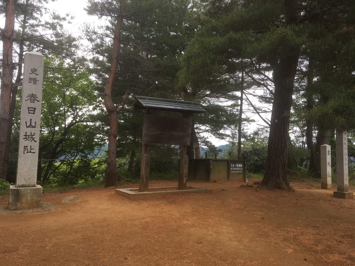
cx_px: 178
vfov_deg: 48.2
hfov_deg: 61.7
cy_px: 133
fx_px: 297
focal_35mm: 29
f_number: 2.2
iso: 25
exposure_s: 1/351
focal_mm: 4.15
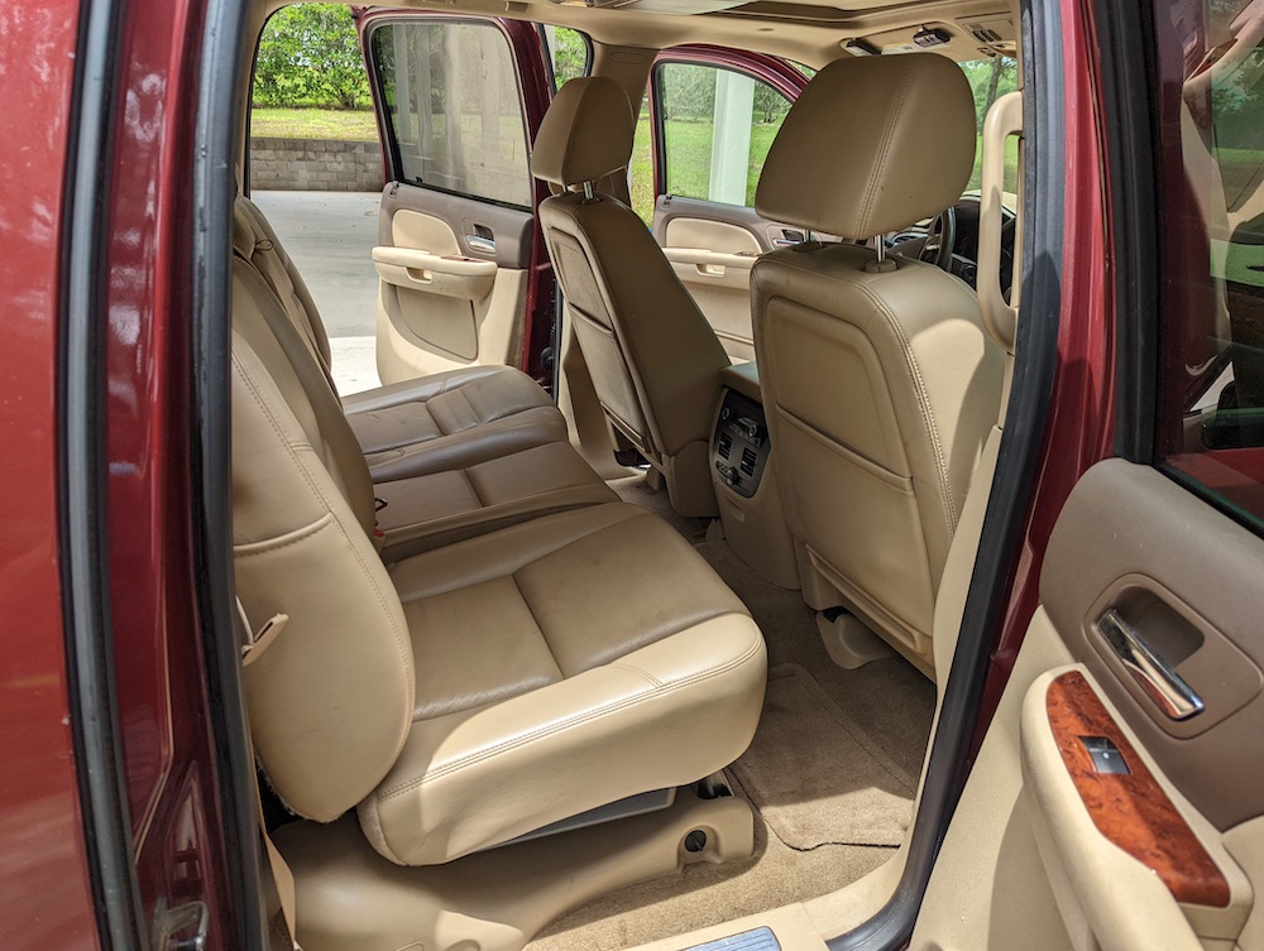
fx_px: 878
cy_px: 476
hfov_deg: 71.5
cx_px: 632
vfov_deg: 56.9
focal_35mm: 24
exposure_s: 1/694
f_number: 1.85
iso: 39
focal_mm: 6.81
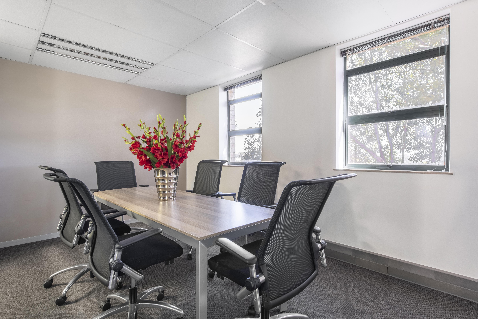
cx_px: 239
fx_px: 252
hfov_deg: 86.9
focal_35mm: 19
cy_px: 160
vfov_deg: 64.6
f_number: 16
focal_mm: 19
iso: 500
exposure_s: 1/2
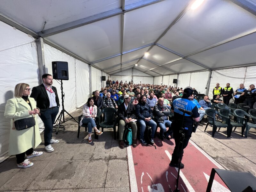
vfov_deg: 89.9
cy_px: 96
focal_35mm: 13
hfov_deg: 106.2
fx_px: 96
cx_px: 128
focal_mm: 1.57
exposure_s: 1/50
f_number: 1.8
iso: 250
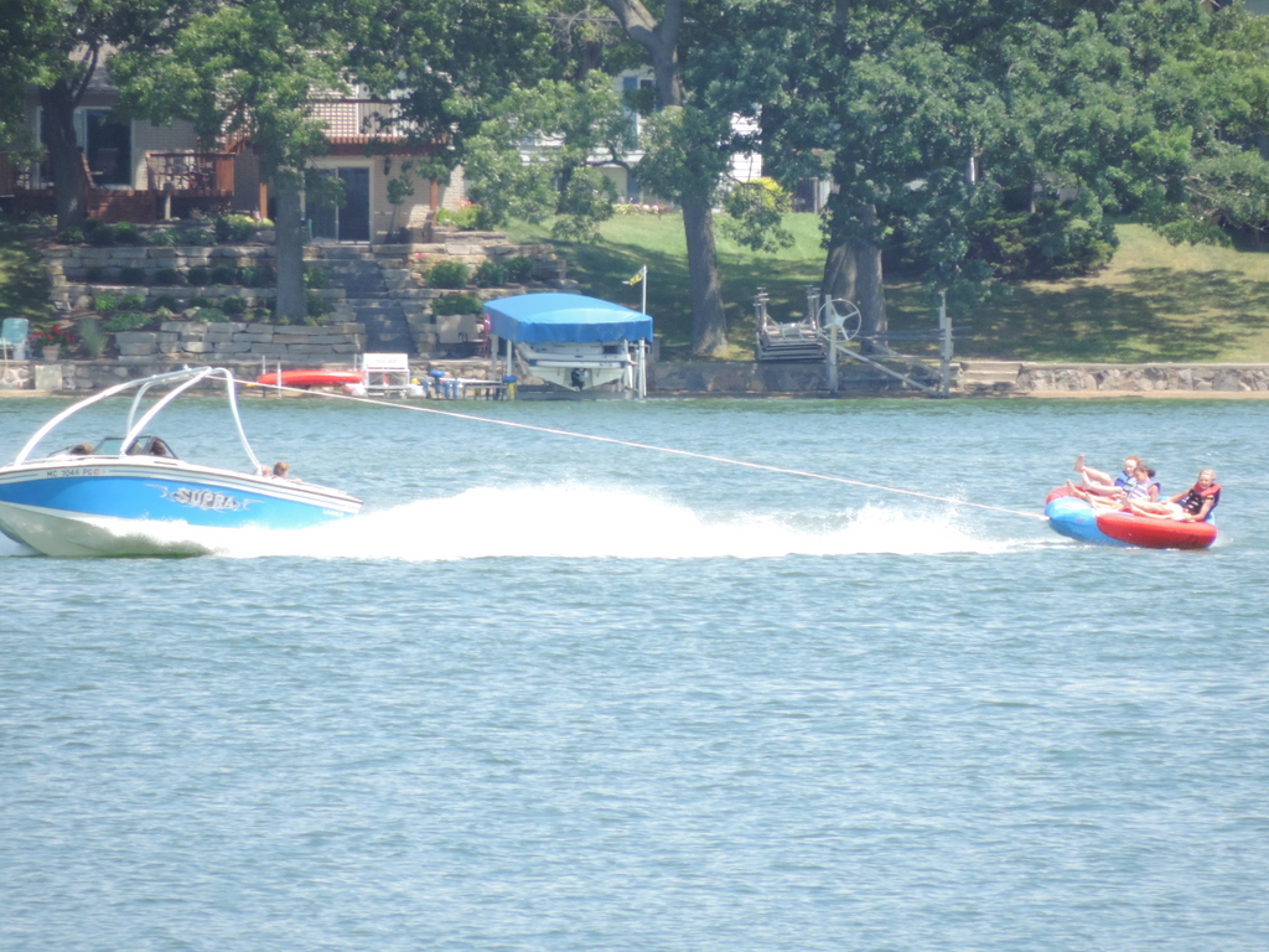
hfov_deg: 2.0
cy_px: 476
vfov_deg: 1.5
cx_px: 634
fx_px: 36659
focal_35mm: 1000
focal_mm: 180
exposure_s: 1/500
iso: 360
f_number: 5.9
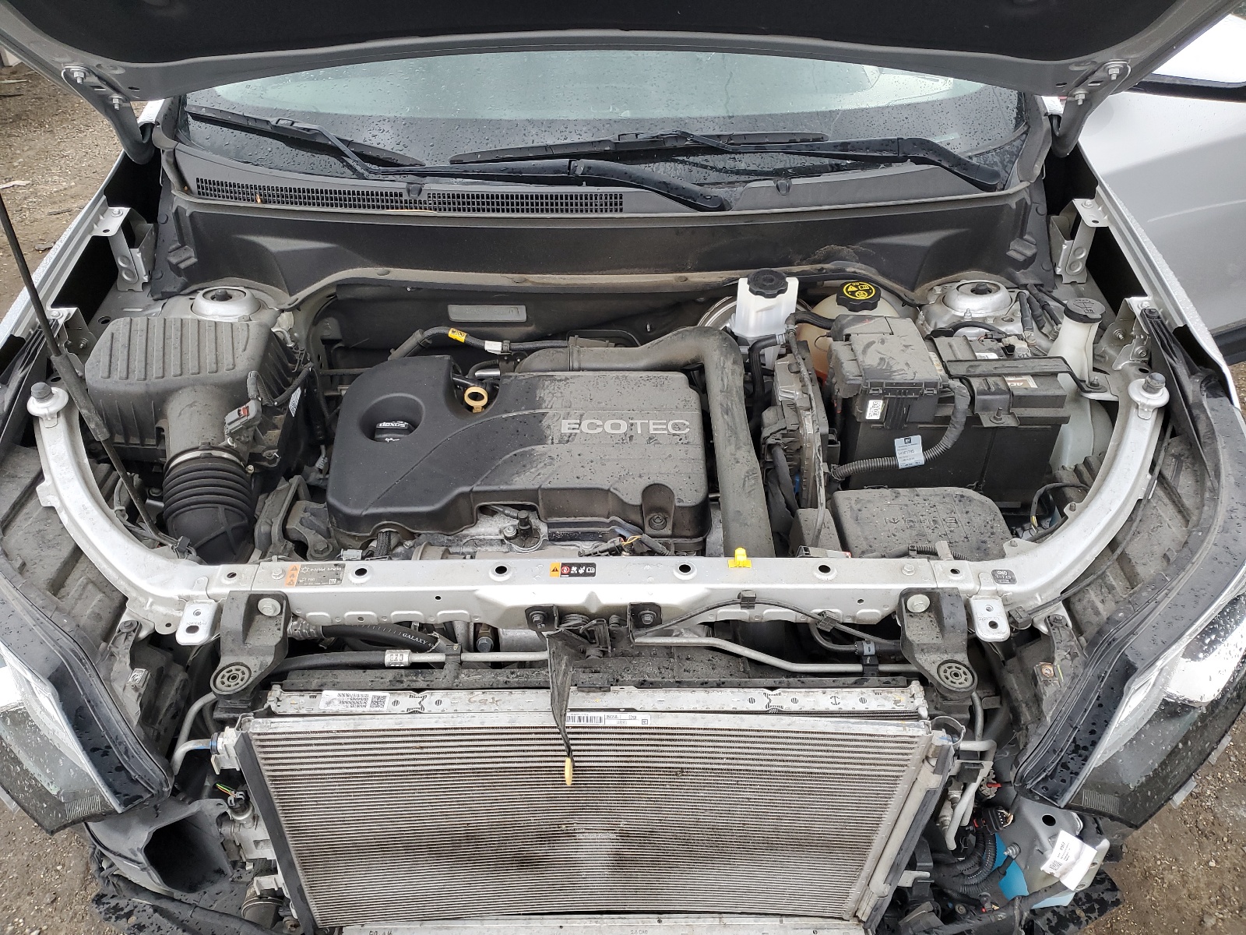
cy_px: 468
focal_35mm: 26
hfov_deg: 67.3
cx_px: 623
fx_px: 936
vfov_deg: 53.1
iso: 71
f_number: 1.5
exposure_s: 1/120
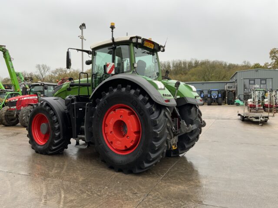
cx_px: 139
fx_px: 233
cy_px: 104
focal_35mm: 29
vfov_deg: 48.2
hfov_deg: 61.7
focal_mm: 3
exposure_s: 1/195
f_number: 1.8
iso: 16
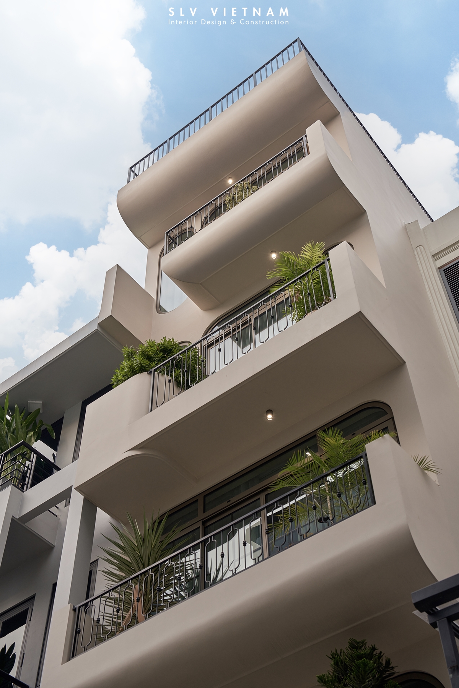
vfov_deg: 41.1
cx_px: 230
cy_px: 344
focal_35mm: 48
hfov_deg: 28.1
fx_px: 918
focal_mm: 48
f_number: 5
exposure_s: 1/100
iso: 320
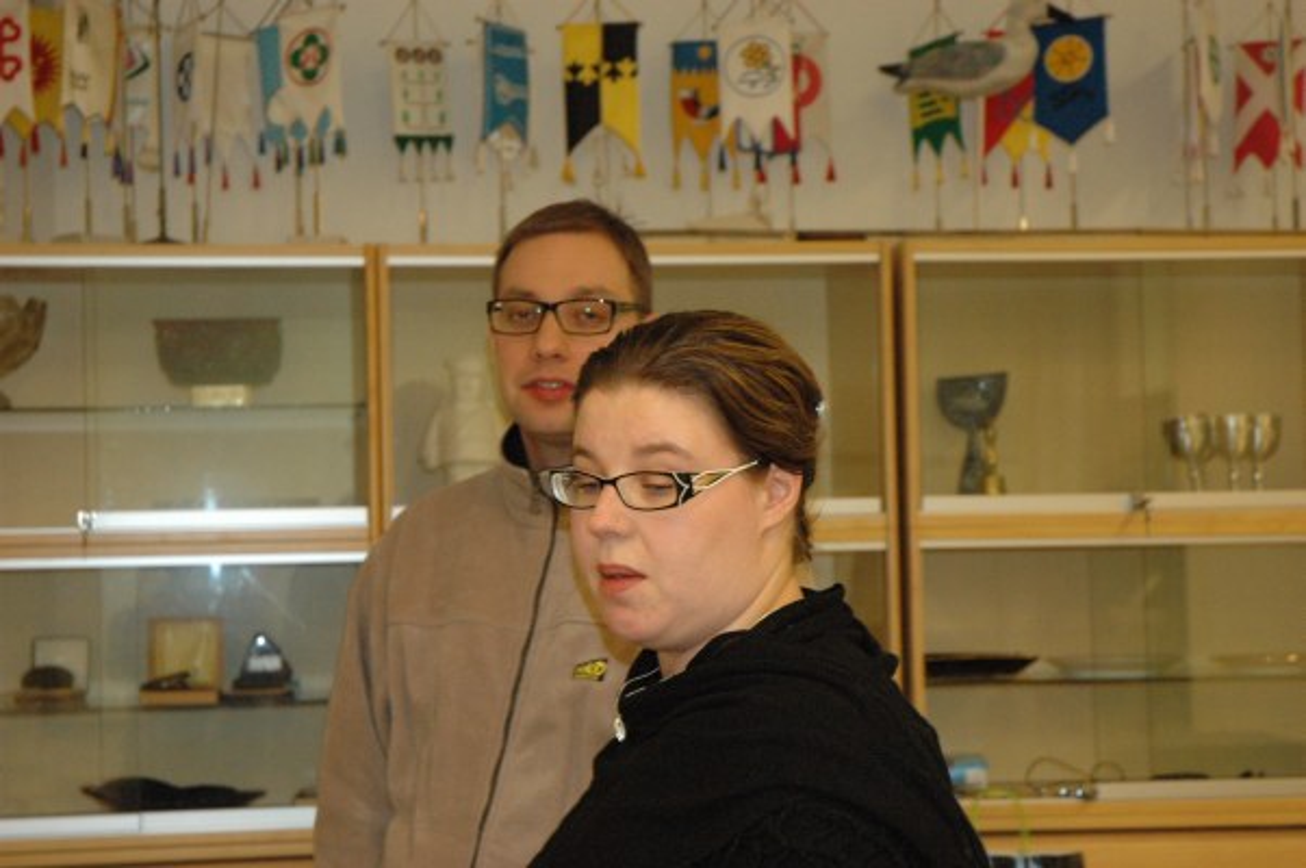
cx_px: 653
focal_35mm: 78
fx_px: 2827
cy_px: 434
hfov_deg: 26.0
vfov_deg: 17.5
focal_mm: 52
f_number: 5
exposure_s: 1/60
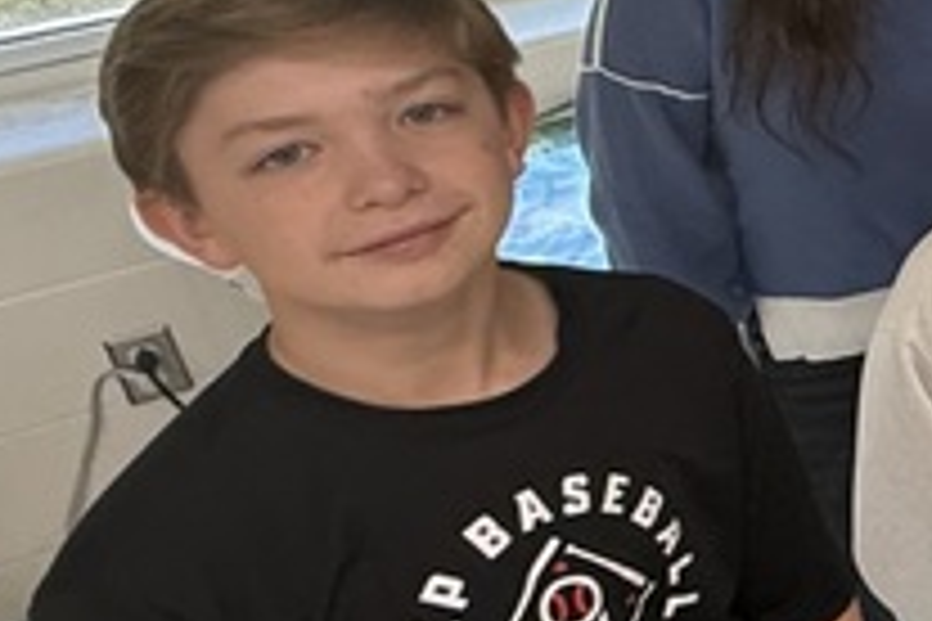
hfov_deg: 18.0
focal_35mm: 72
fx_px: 1864
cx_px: 1914
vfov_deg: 18.1
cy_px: -86
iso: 250
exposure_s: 1/99
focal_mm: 2.22
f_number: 2.2
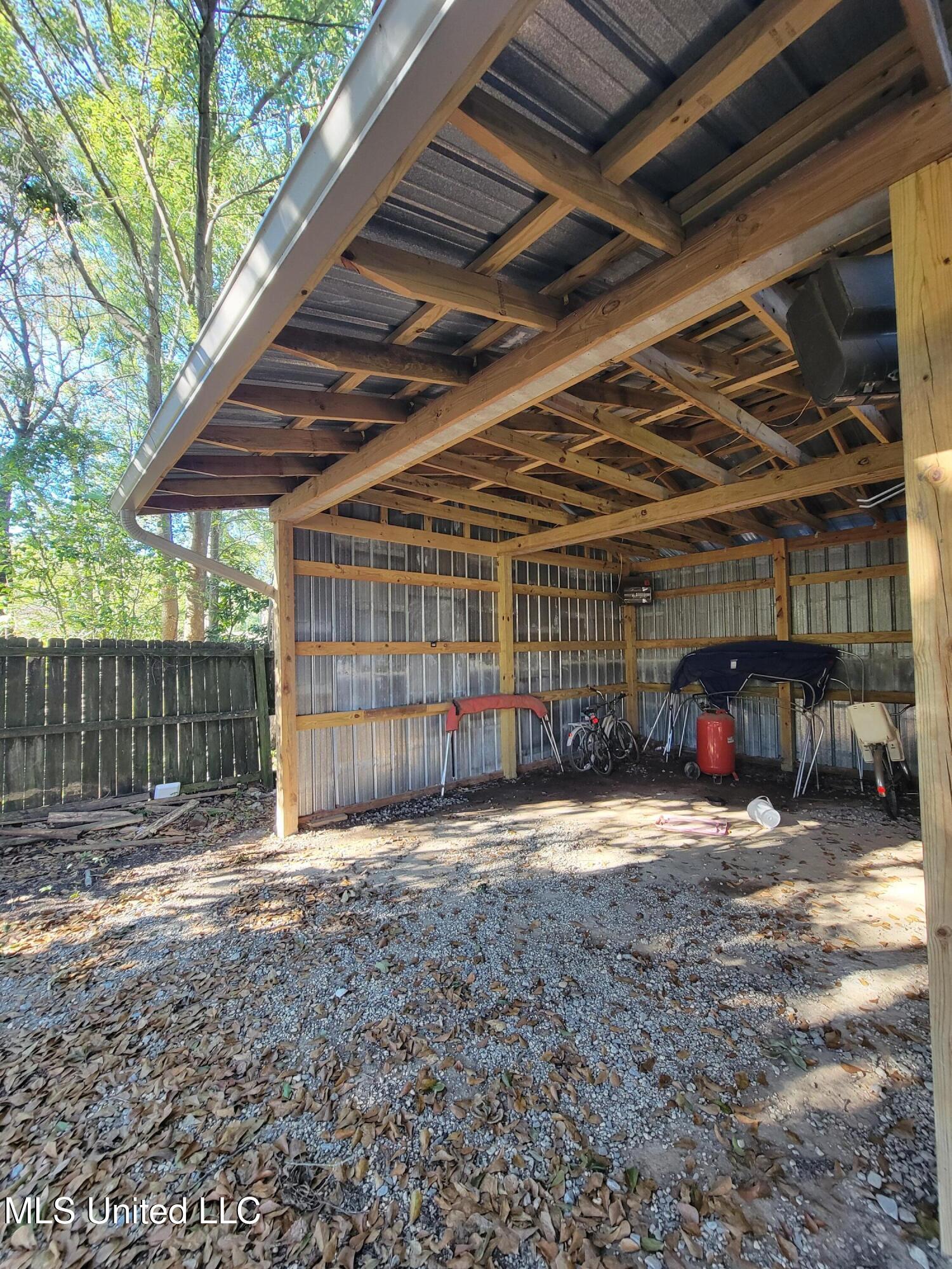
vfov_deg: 106.2
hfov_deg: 89.9
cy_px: 634
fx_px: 477
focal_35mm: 13
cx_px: 476
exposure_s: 1/60
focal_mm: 2.2
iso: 160
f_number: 2.2
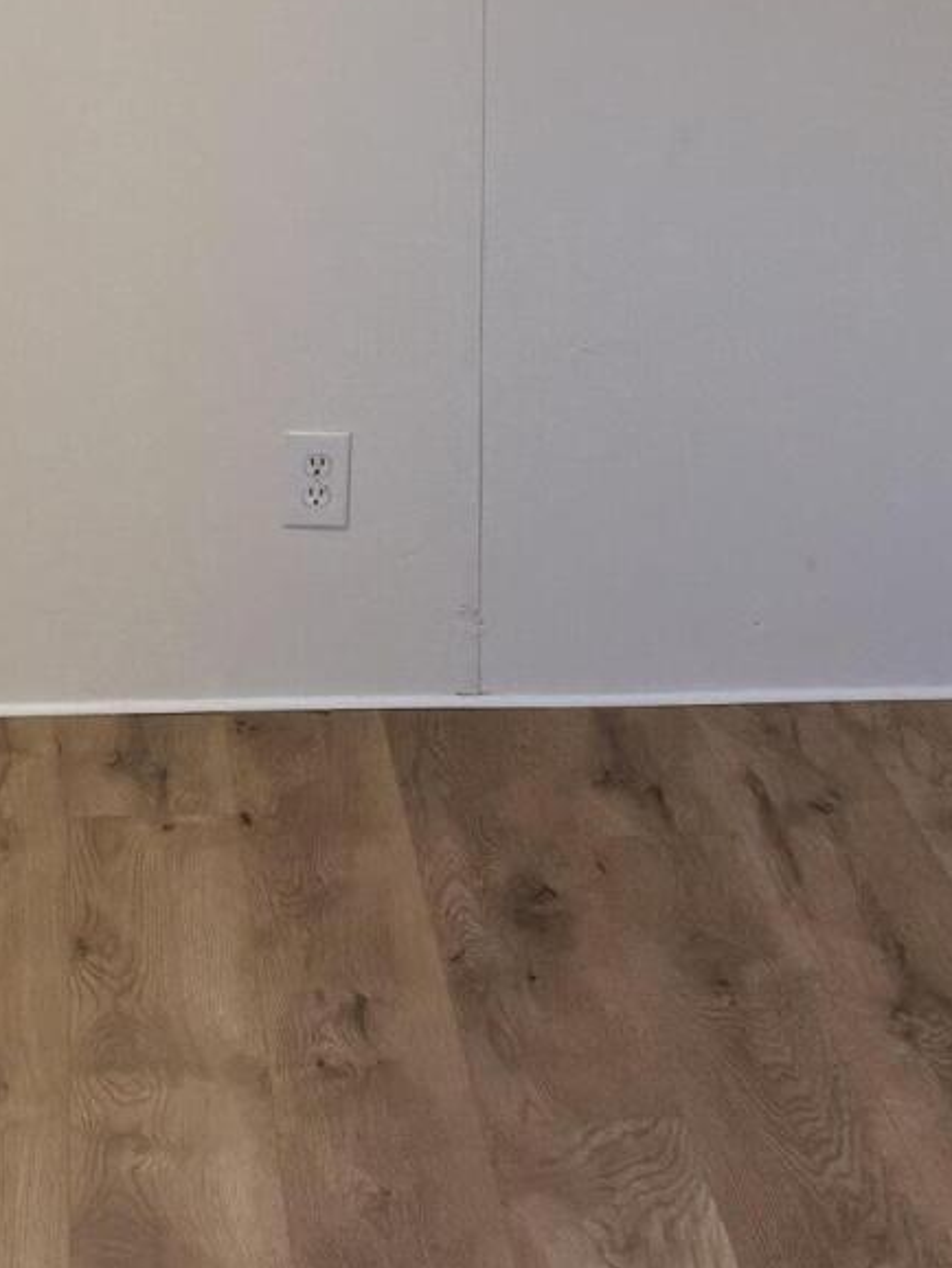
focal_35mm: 83
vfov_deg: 23.0
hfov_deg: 17.7
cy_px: 169
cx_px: 268
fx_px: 3041
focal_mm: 6.76
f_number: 1.78
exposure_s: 1/348
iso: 80
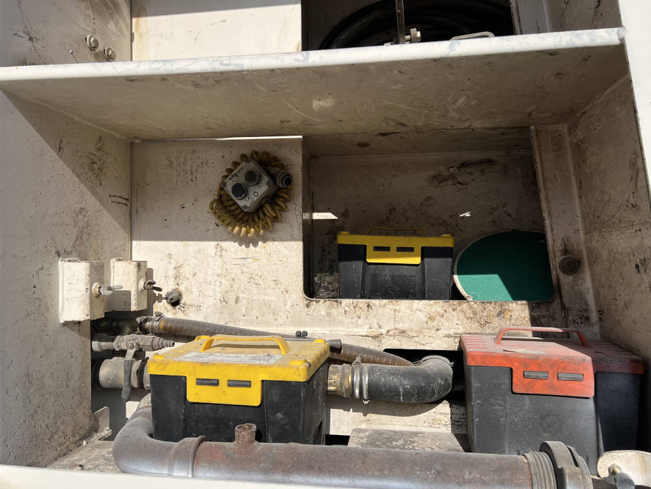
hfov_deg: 67.3
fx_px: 489
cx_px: 326
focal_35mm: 26
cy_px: 244
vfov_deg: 53.1
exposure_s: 1/6211
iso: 50
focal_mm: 5.7
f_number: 1.5
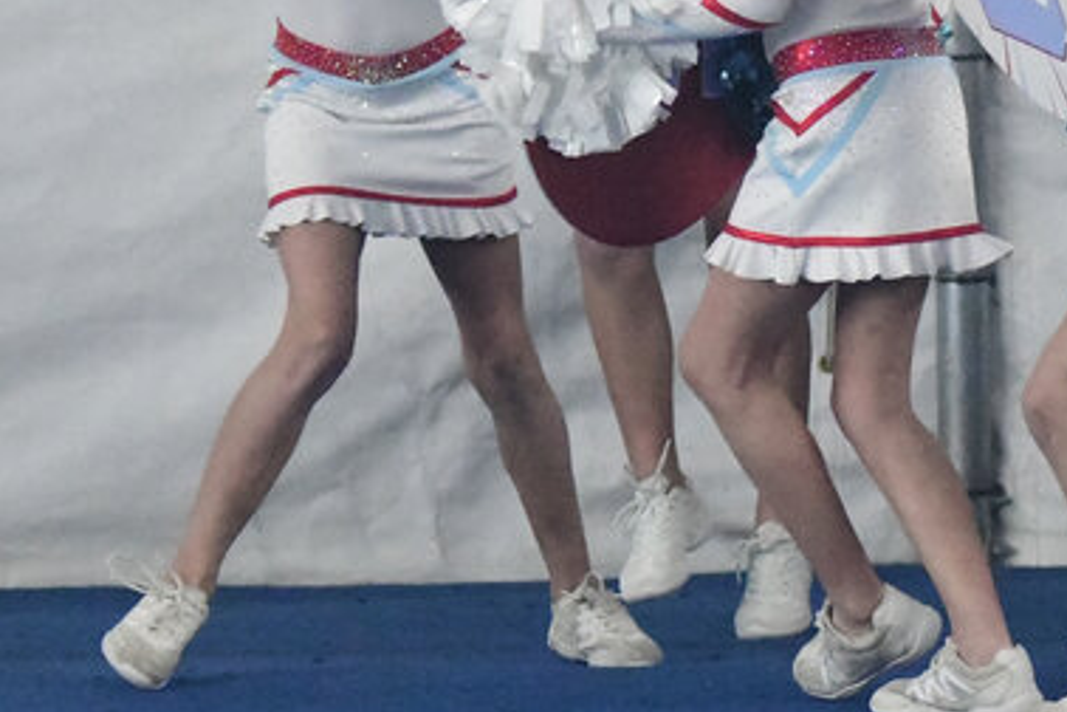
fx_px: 11766
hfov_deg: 5.1
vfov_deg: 3.5
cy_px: -356
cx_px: 1685
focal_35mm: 397
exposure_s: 1/1250
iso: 16000
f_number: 3.5
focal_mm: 100
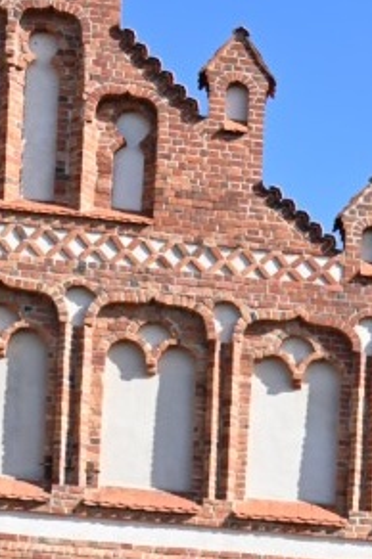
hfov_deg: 10.0
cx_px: 665
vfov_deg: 14.4
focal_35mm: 130
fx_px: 2018
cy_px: 928
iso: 100
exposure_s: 1/250
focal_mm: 34.5
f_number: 6.3
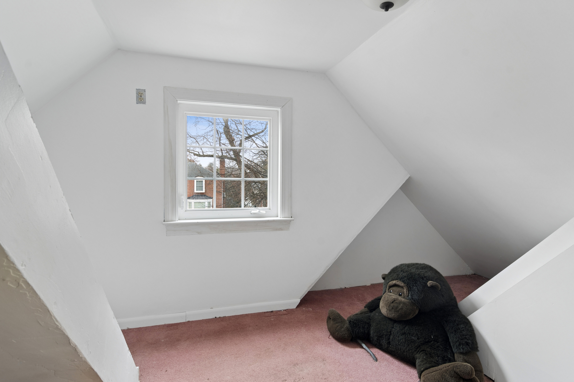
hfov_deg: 90.0
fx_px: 287
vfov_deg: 67.4
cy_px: 191
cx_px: 287
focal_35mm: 18
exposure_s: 1/6
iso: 200
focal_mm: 12
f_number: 8
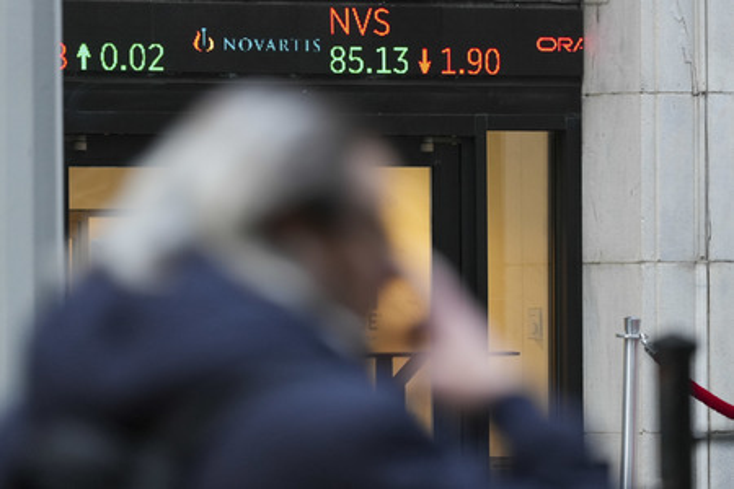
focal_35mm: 400
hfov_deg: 5.2
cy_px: 244
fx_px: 8155
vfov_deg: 3.4
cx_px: 367
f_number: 7.1
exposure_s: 1/100
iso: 4000
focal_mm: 400
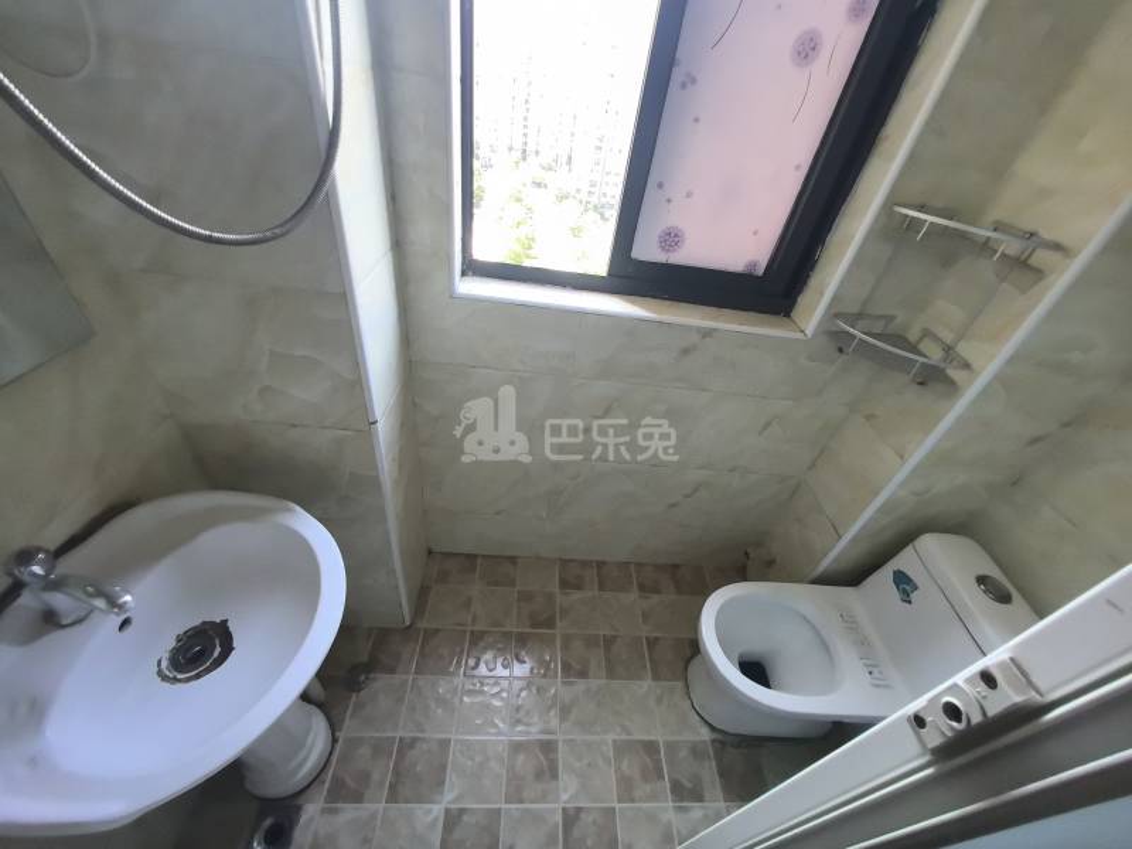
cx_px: 566
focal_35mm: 13
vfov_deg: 89.9
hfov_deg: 106.2
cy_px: 424
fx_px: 425
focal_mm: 1.76
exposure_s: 1/100
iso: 200
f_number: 2.2
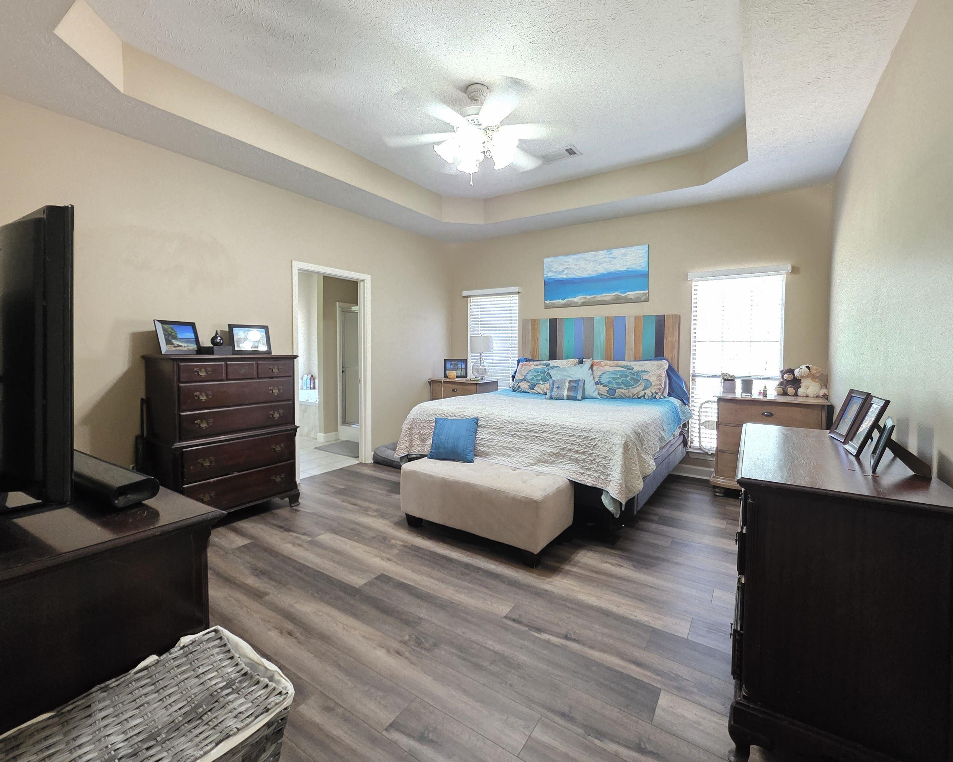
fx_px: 395
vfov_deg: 88.0
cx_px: 485
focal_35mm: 14
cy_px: 369
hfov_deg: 100.7
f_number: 1.9
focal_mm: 2.2
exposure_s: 1/60
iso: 800
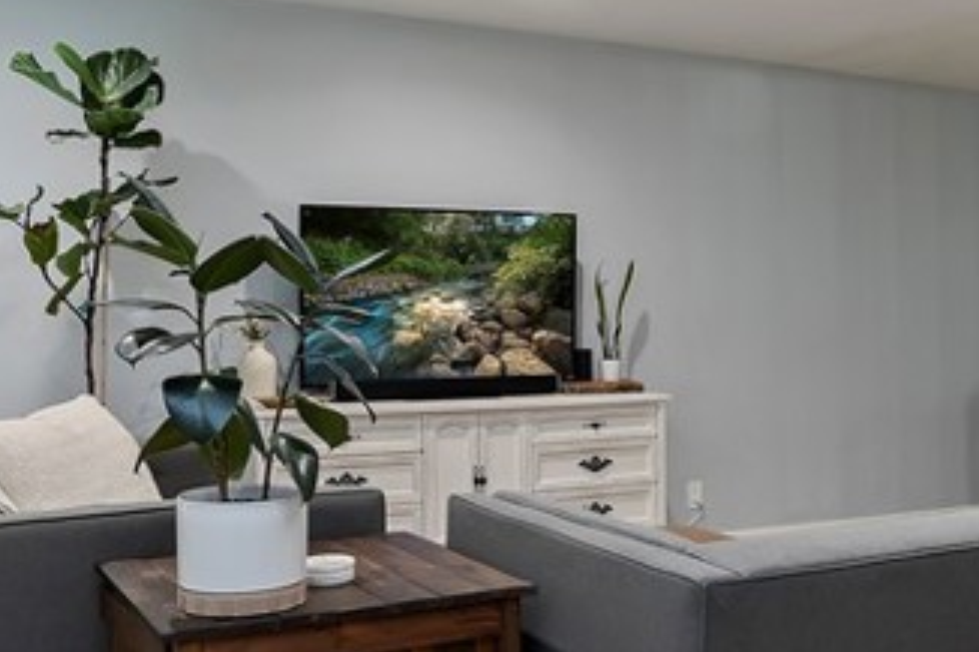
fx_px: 1196
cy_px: 362
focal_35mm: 44
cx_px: 595
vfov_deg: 30.5
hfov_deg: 44.3
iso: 500
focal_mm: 14
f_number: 10
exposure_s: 1/4
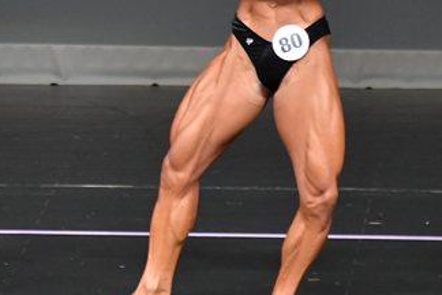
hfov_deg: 2.3
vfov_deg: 1.5
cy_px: 46
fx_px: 11000
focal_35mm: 896
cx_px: 21
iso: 5000
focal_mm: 250
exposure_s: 1/400
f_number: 5.6
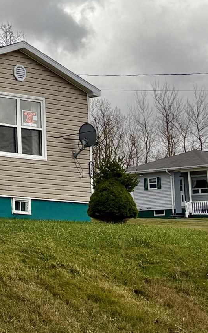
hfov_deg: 11.6
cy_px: 77
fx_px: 907
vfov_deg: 20.6
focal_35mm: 100
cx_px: -222
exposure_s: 1/320
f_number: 1.6
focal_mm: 5.96
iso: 40
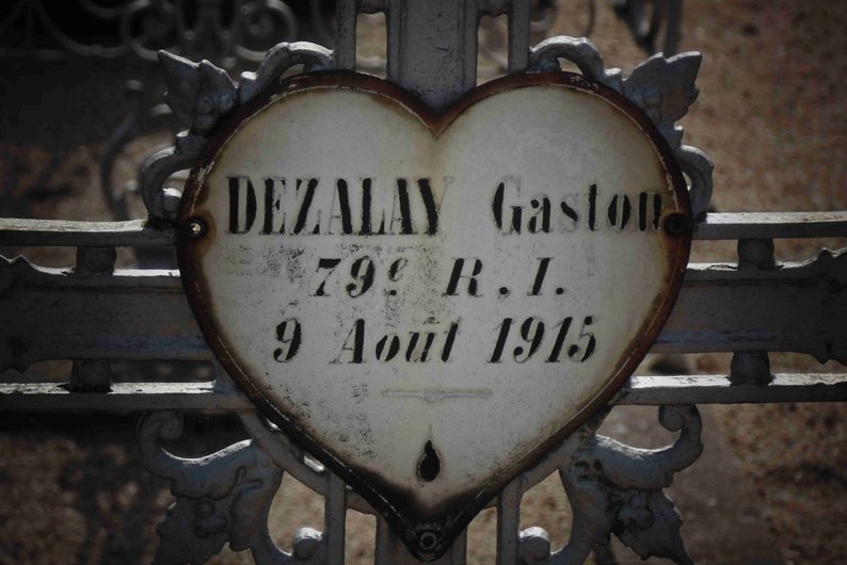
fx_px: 4683
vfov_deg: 6.9
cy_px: 277
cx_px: 426
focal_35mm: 199
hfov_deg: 10.3
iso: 80
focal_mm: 34.2
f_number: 5.4
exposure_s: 1/500
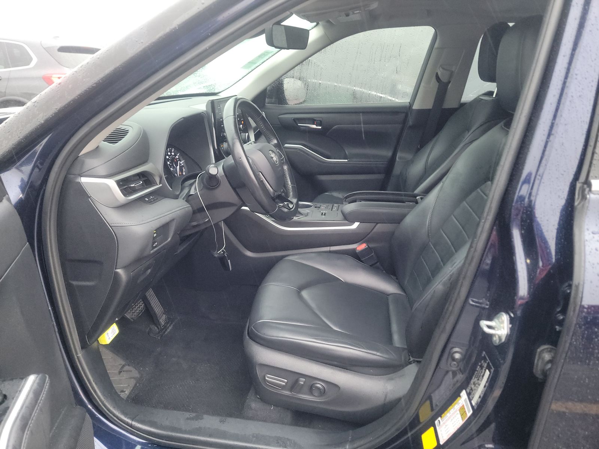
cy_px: 224
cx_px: 300
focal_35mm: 24
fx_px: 415
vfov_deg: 56.8
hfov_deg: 71.6
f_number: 1.8
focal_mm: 6.7
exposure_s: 1/59
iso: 1121
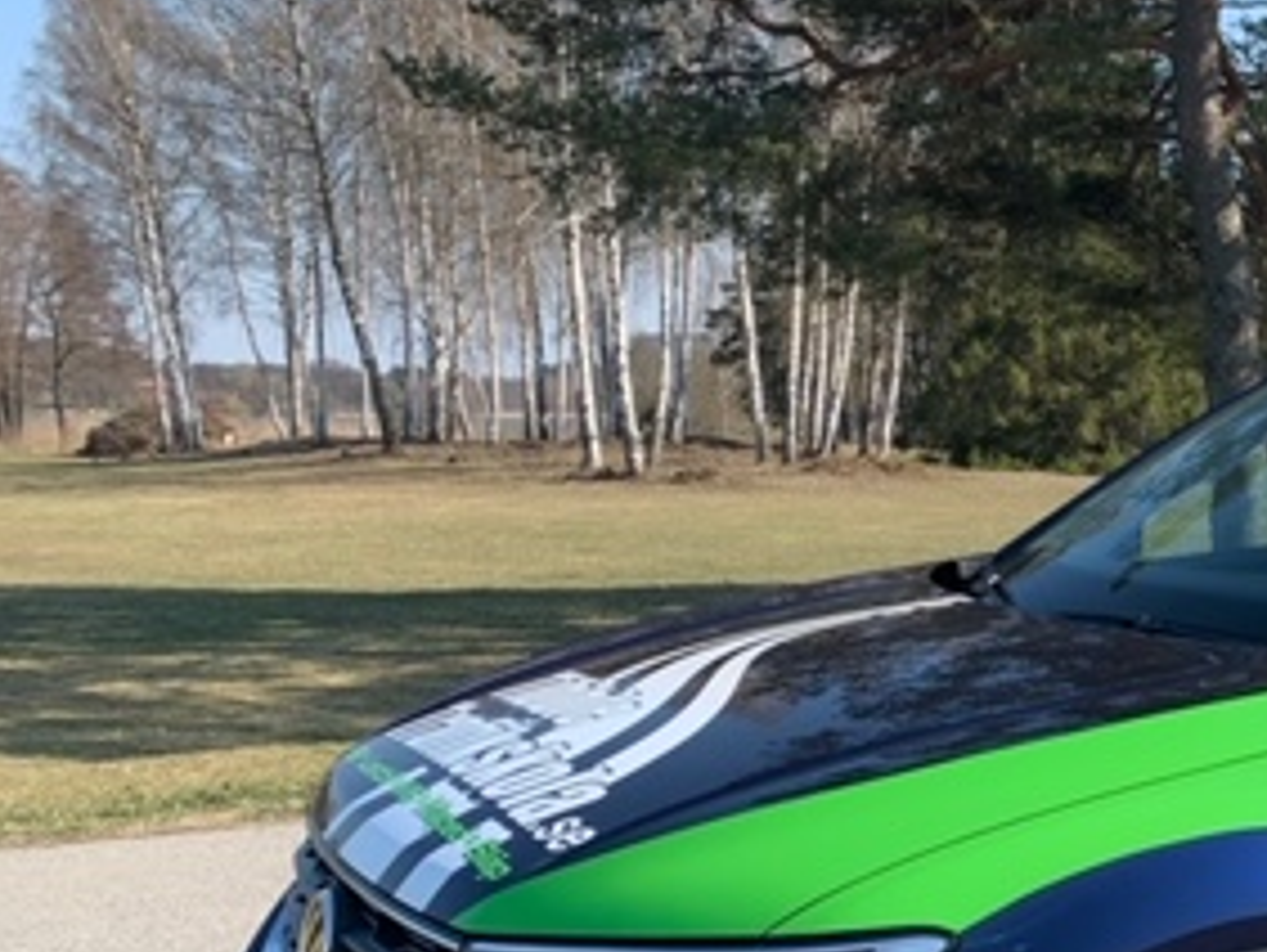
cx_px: 1429
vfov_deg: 24.7
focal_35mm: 59
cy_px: 678
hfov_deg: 29.2
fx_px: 2161
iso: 25
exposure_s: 1/1406
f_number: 1.8
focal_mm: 4.25
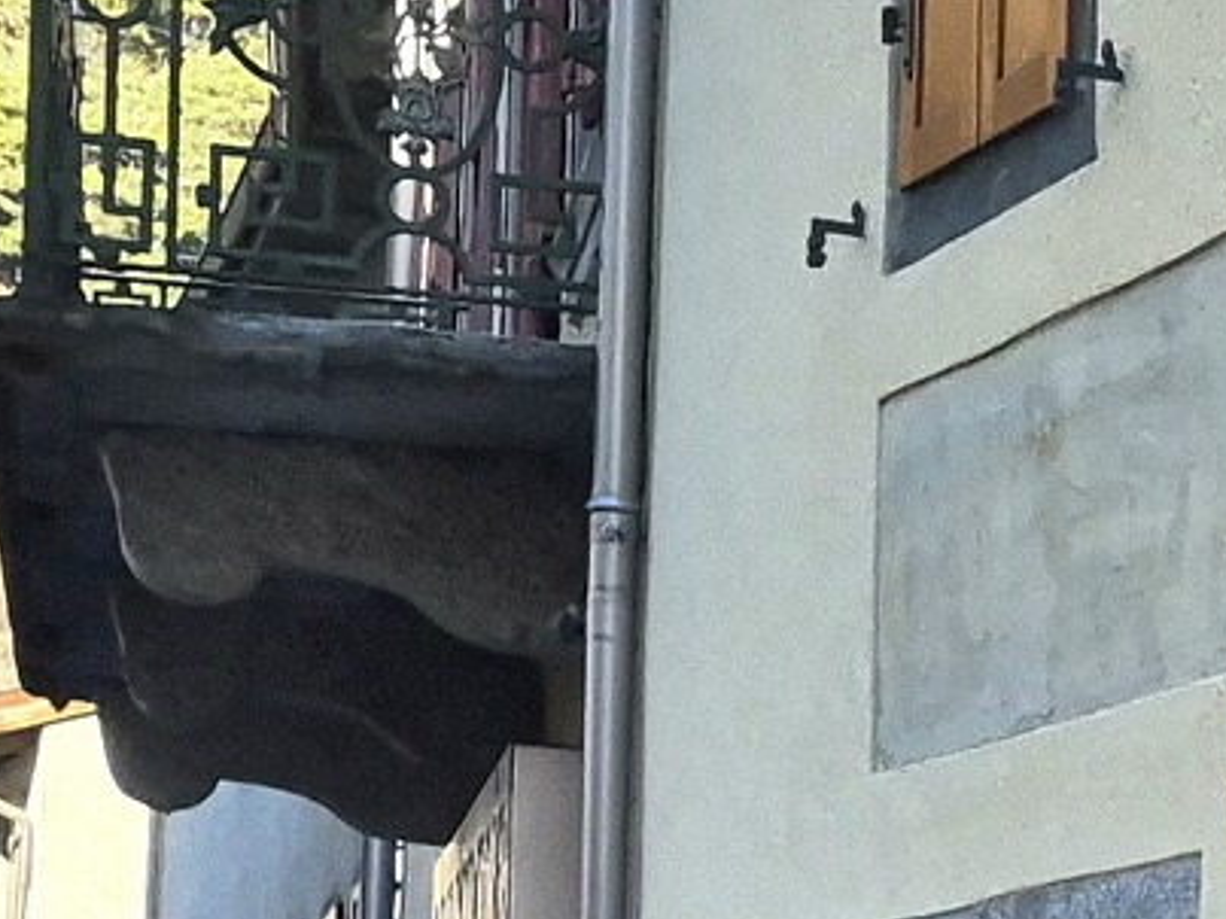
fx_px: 5169
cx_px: 2920
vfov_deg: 9.9
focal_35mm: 146
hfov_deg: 11.3
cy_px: 1235
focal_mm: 5.4
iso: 25
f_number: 1.8
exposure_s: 1/227
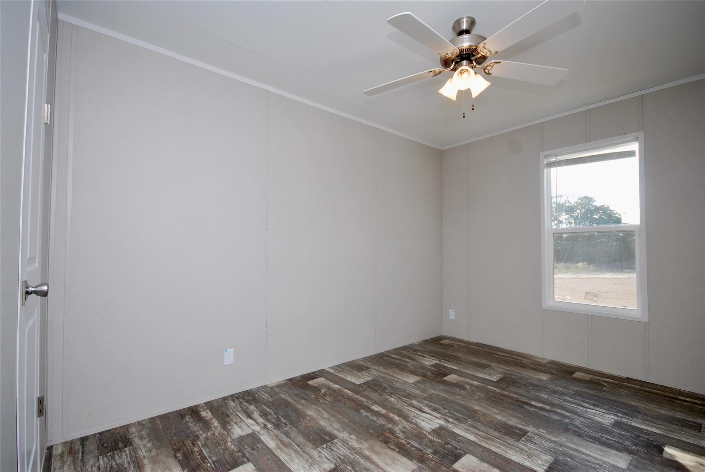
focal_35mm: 16
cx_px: 352
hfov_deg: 94.9
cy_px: 236
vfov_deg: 72.2
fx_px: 323
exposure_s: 1/125
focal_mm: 11
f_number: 5.6
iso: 140
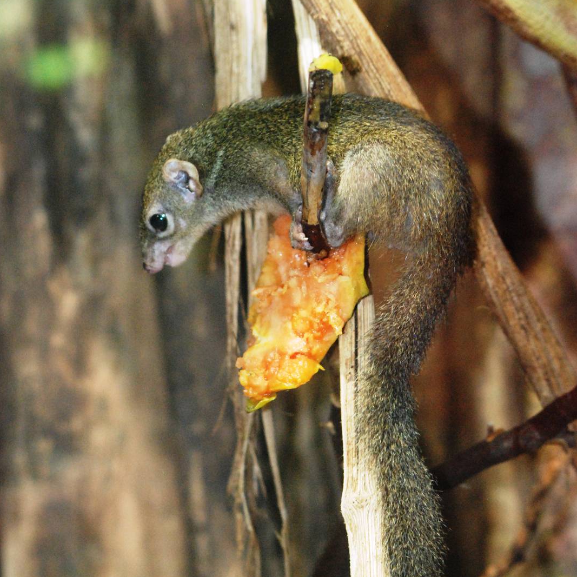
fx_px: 2961
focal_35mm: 157
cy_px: 359
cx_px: 288
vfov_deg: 11.1
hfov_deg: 11.1
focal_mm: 82
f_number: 5.6
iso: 1600
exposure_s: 1/60
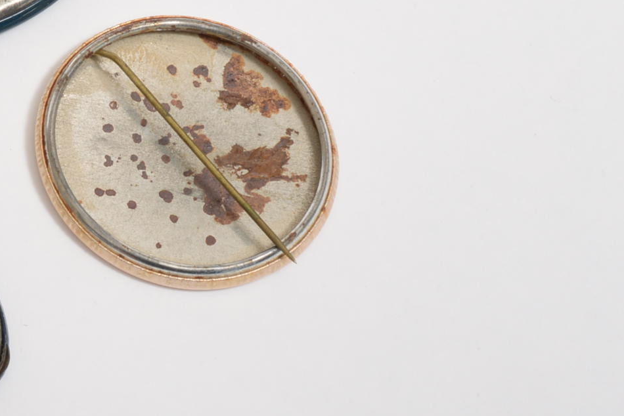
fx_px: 3294
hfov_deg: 10.4
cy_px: -140
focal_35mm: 190
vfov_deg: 7.2
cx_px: -360
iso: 400
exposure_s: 1/125
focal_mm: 60
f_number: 22
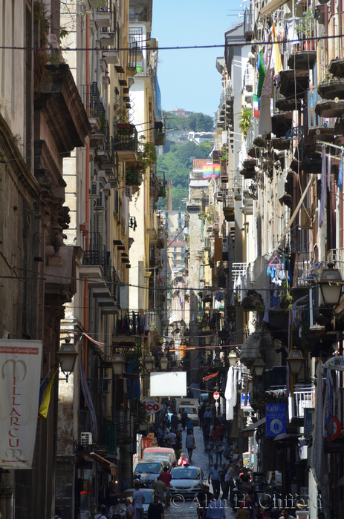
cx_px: 172
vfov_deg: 6.9
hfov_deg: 4.6
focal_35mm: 300
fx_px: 4323
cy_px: 260
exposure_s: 1/640
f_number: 8
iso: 500
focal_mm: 200
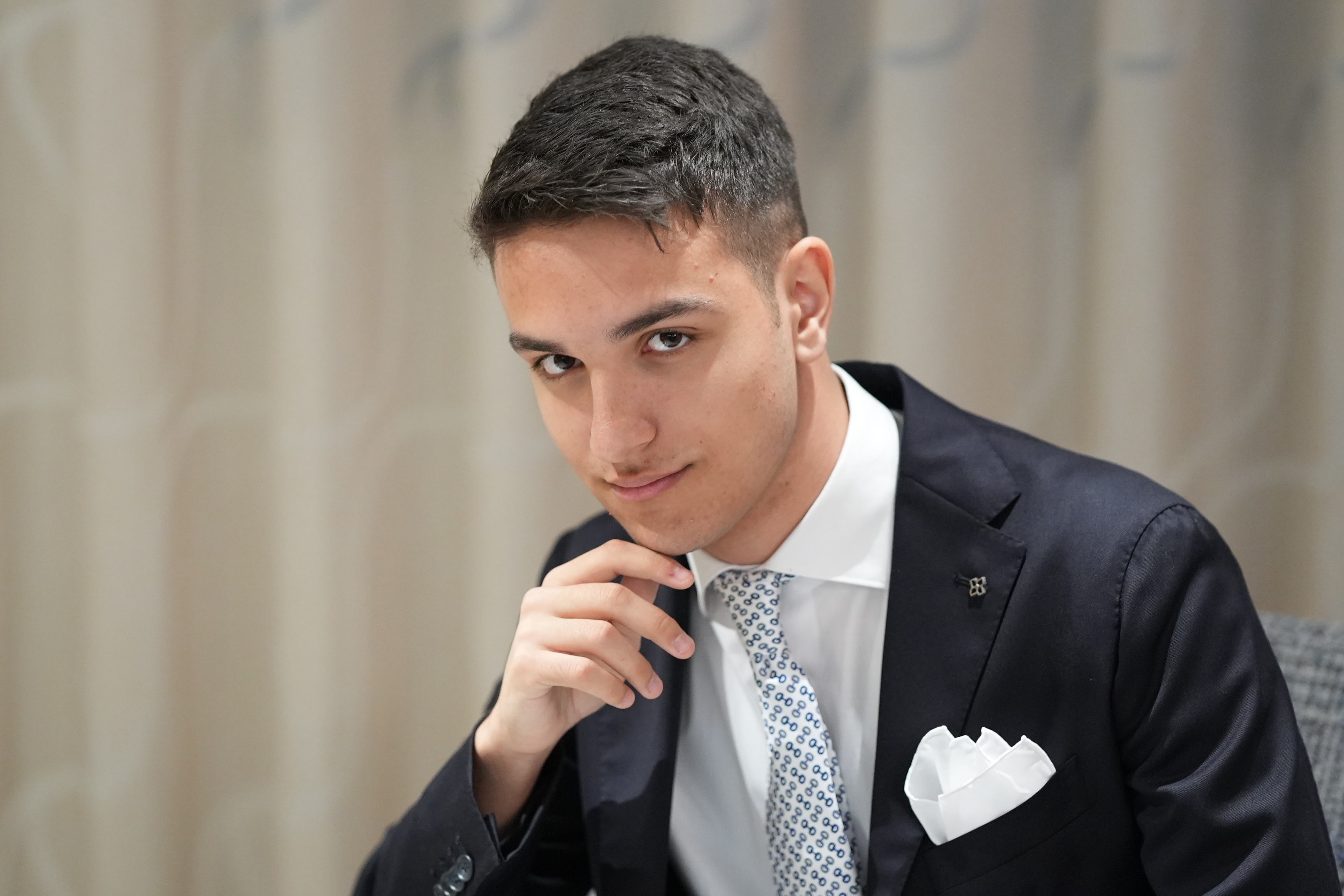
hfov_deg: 16.1
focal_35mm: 127
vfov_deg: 10.8
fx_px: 4741
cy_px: 448
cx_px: 672
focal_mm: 85
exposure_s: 1/320
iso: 2500
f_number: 1.6
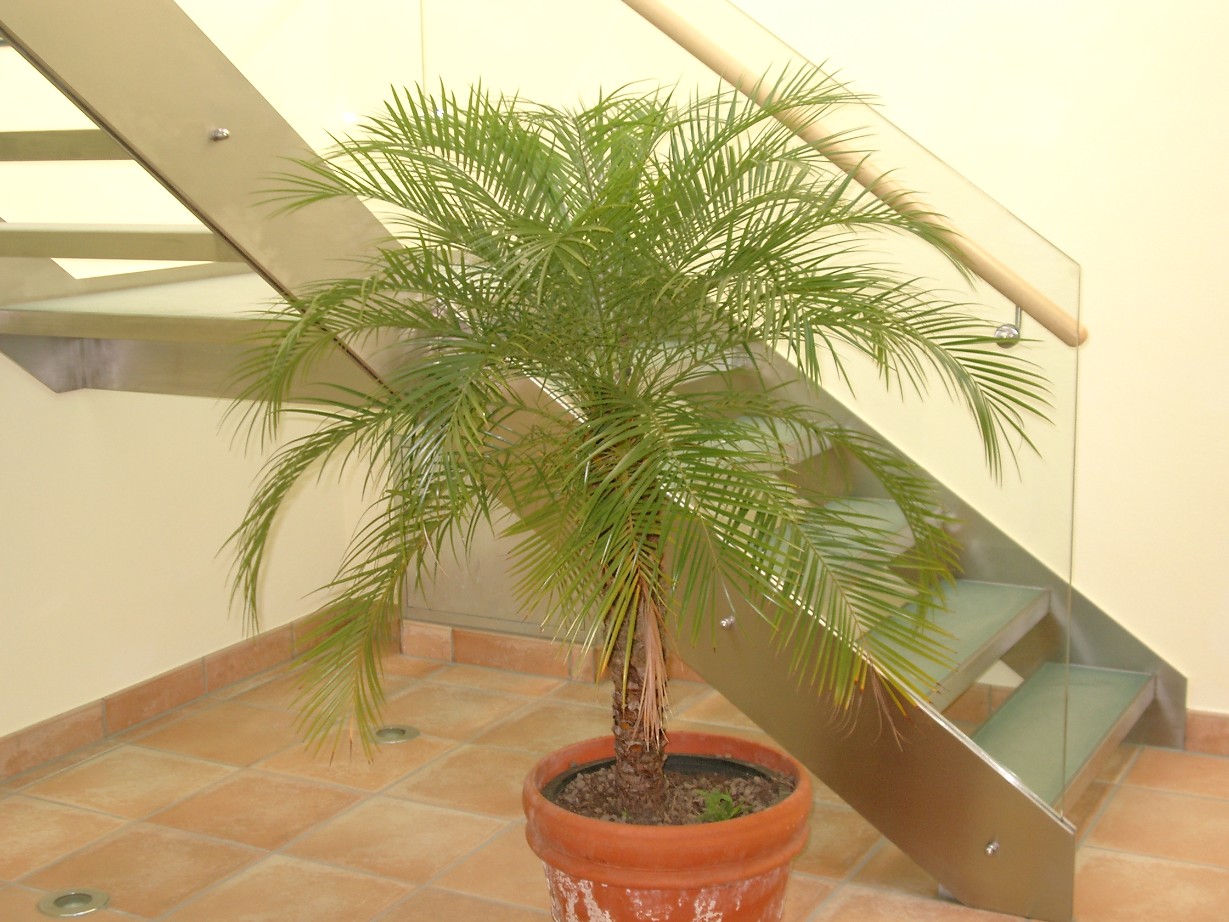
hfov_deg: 38.2
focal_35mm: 50
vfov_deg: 29.1
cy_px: 461
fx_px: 1775
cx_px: 614
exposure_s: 1/80
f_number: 3
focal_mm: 10.2
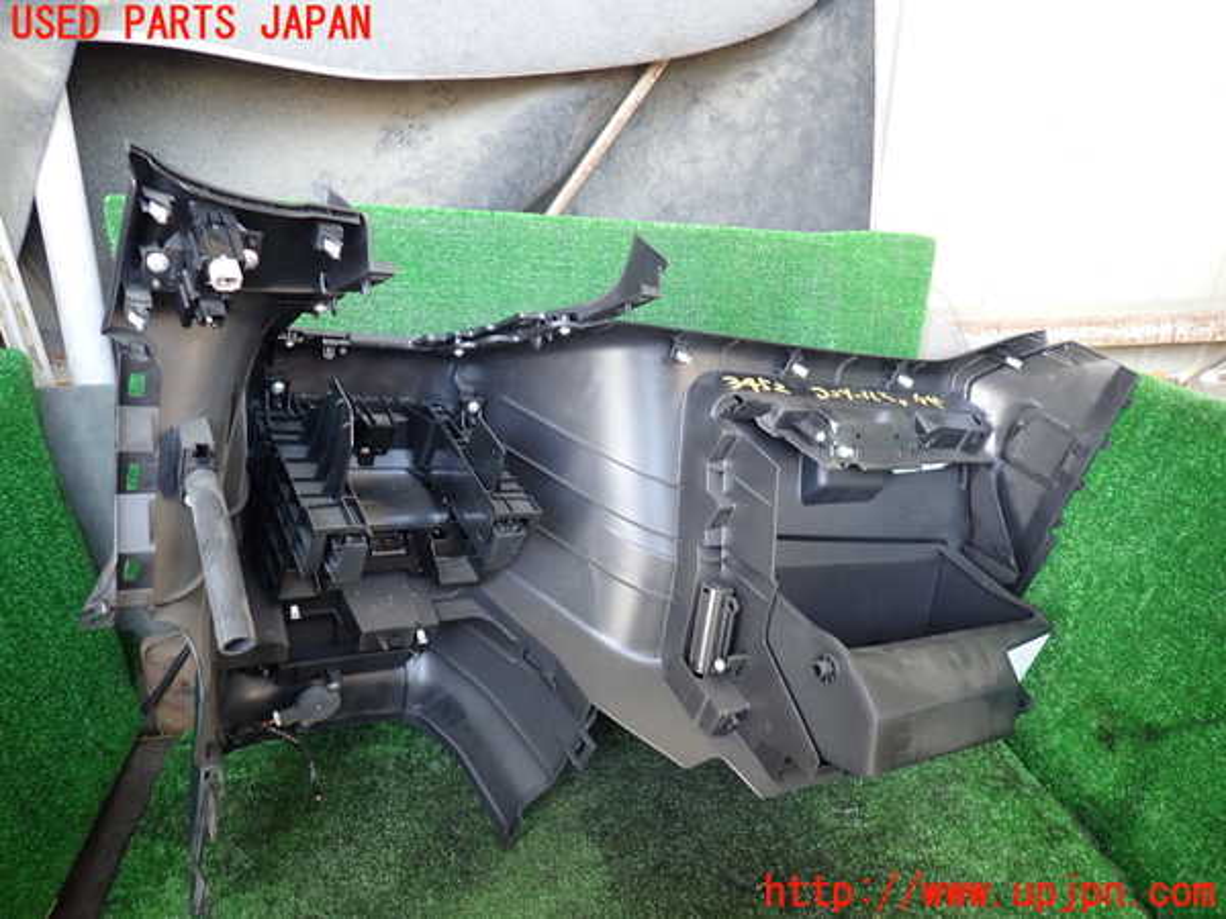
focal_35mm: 25
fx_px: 885
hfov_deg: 69.4
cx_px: 613
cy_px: 460
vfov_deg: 54.9
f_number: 2
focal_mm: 4.5
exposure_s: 1/40
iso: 200
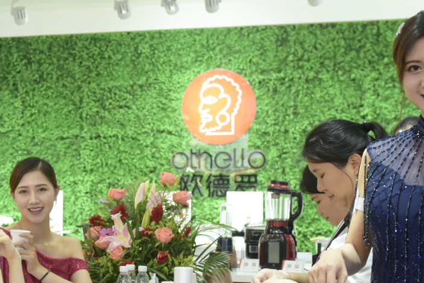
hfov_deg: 24.4
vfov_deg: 16.6
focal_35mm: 82
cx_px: 98
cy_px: 208
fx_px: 966
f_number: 3.5
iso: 1000
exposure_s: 1/160
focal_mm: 32
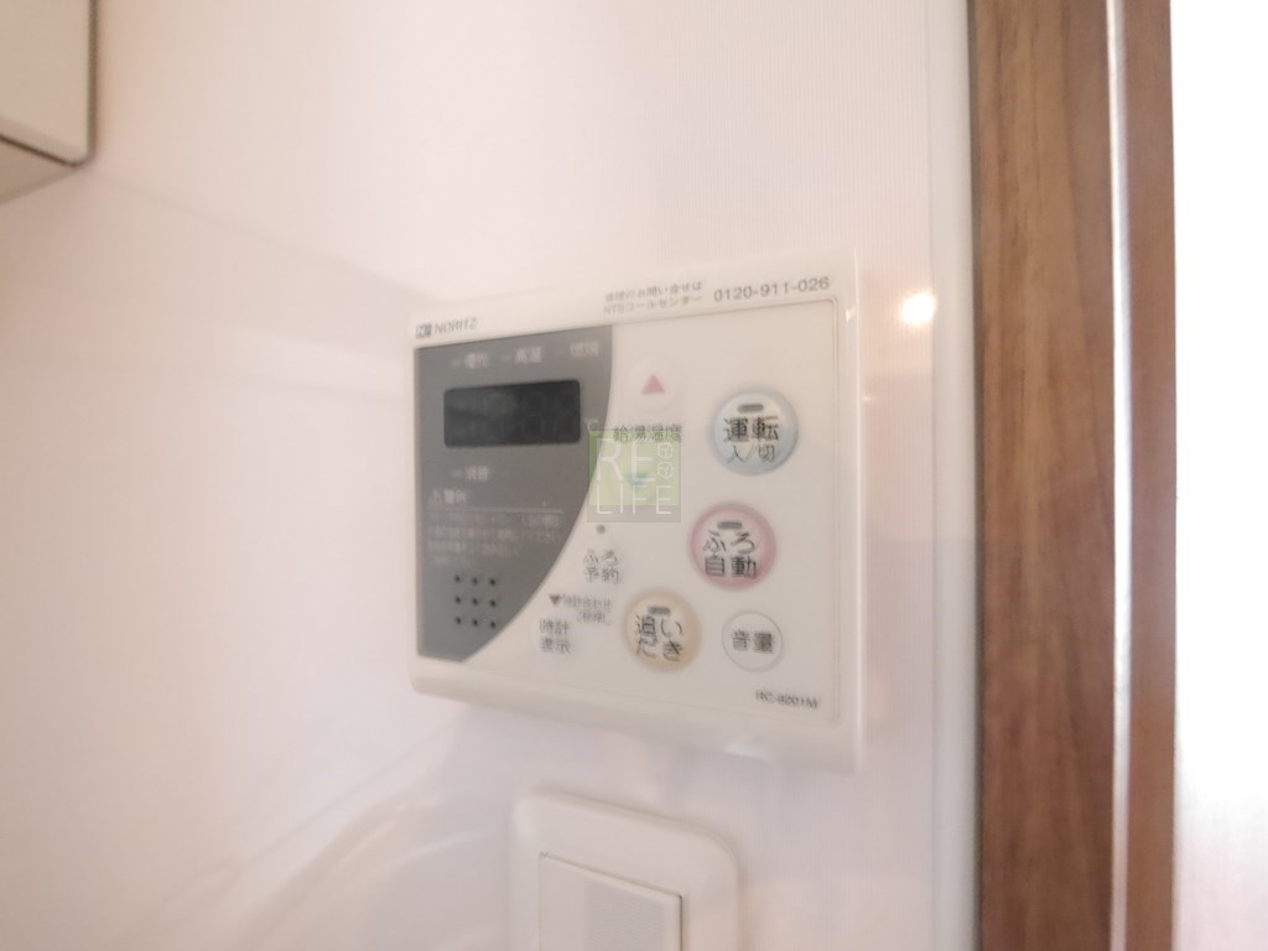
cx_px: 634
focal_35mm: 14
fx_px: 513
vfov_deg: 85.7
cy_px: 476
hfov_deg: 102.1
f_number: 4
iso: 3200
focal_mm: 7
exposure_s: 1/8
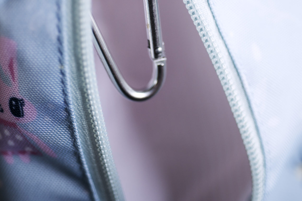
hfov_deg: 22.4
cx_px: 150
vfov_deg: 14.9
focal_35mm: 91
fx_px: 763
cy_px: 32
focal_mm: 60
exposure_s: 1/100
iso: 320
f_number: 3.2
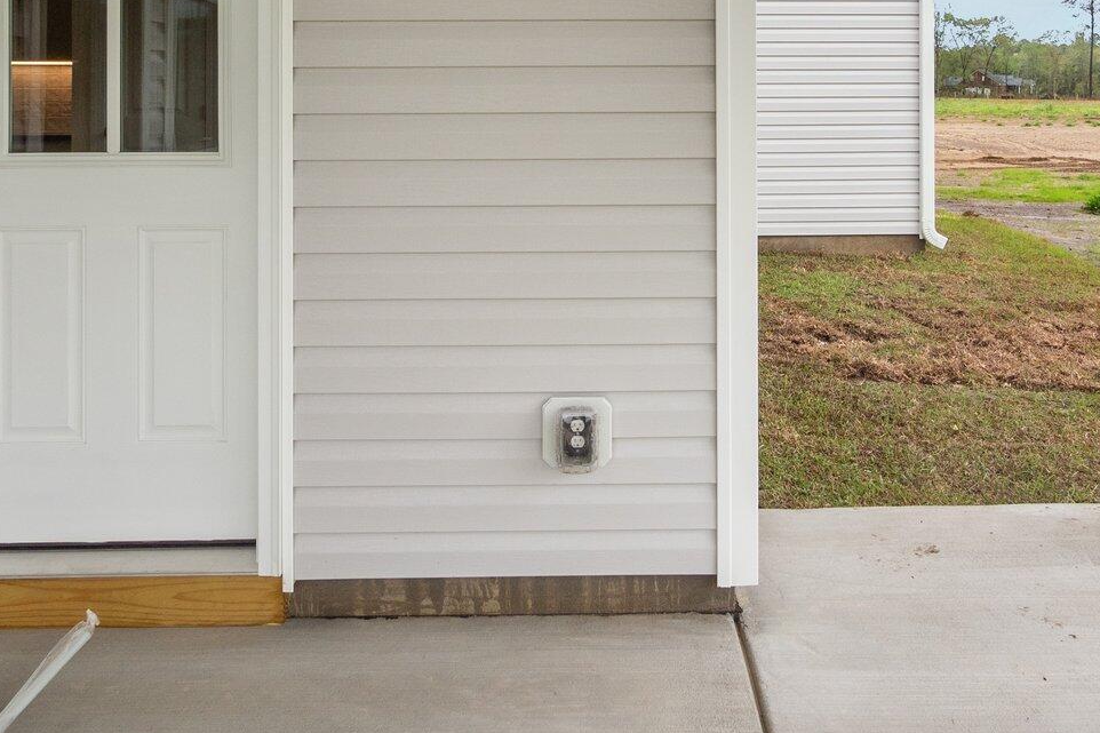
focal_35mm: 31
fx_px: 947
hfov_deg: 60.1
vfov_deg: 38.8
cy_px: 48
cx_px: 614
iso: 200
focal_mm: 7
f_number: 5.6
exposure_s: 1/160
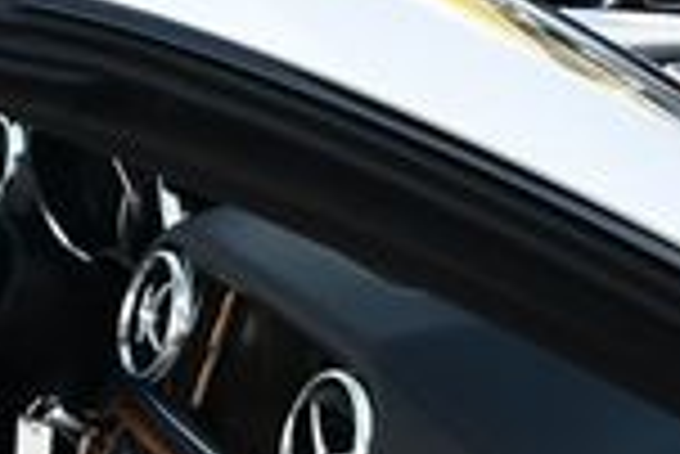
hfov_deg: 12.6
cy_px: 841
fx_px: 2893
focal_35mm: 153
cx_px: -401
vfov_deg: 8.6
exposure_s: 1/250
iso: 360
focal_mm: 18
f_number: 5.6
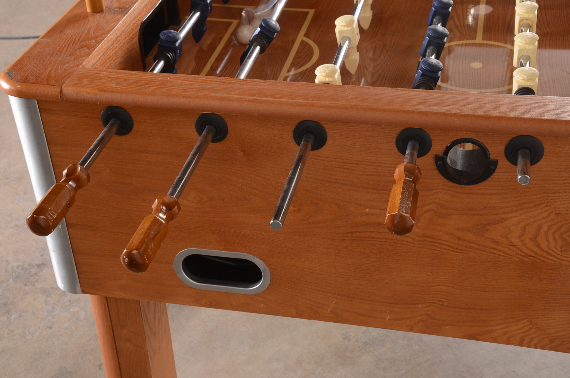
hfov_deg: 35.1
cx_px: 285
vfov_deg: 23.7
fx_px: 901
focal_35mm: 57
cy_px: 189
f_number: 10
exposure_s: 1/80
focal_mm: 38
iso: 125
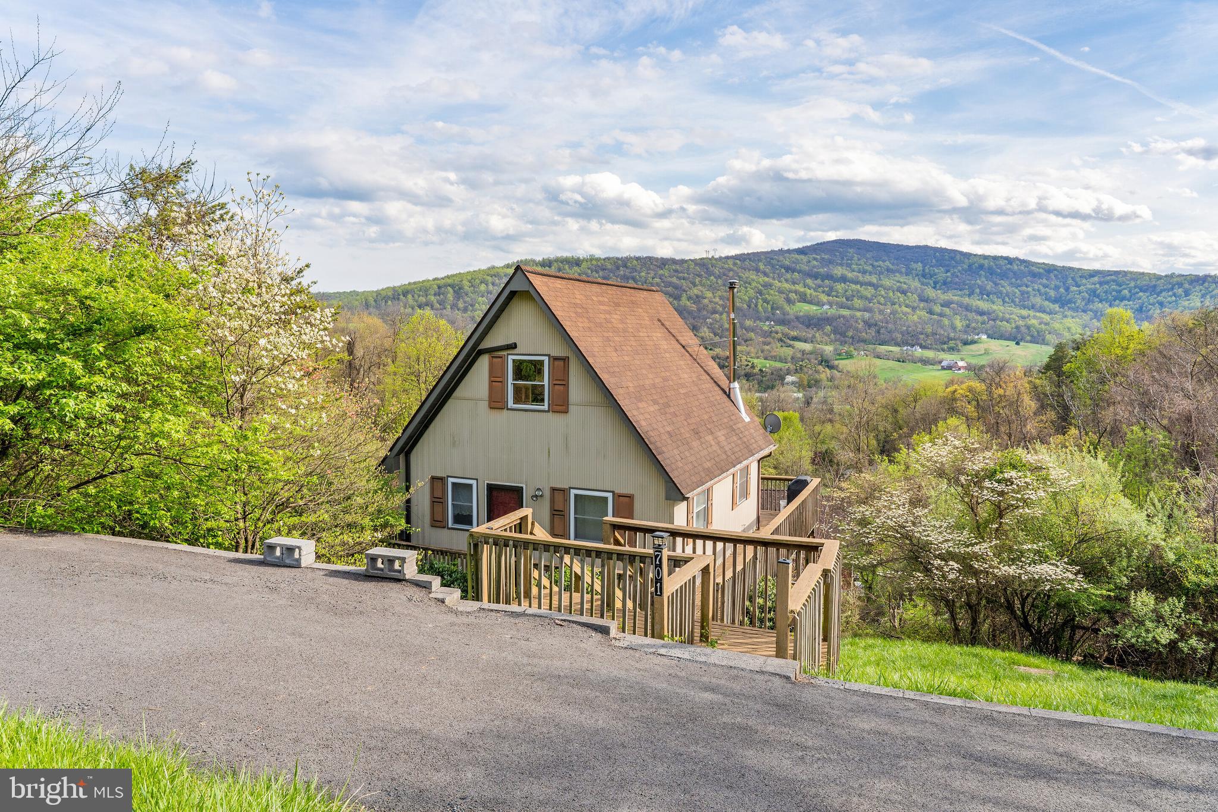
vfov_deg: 53.1
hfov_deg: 73.7
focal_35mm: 24
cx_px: 609
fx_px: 812
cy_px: 406
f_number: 8
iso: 400
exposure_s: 1/500
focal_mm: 24
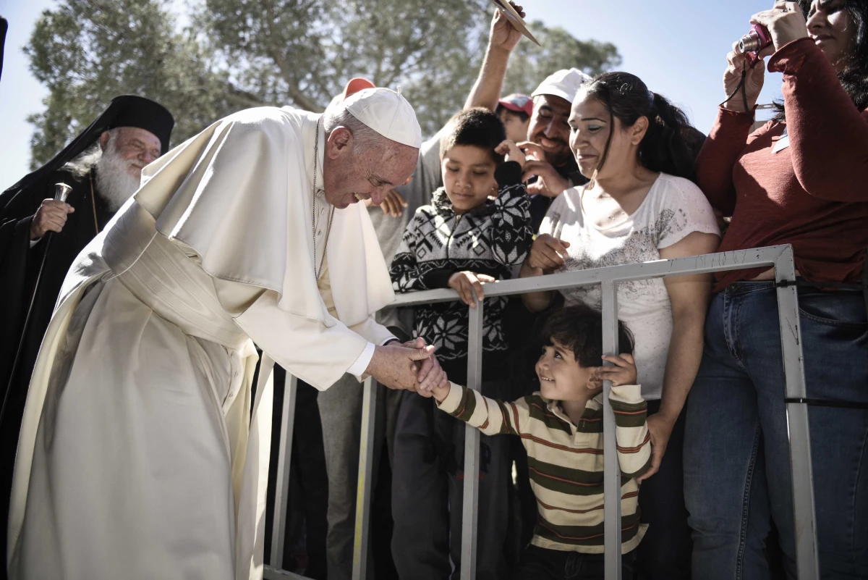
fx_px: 579
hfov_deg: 73.7
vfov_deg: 53.2
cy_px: 290
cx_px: 434
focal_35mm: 24
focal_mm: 24
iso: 320
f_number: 3.2
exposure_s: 1/2500
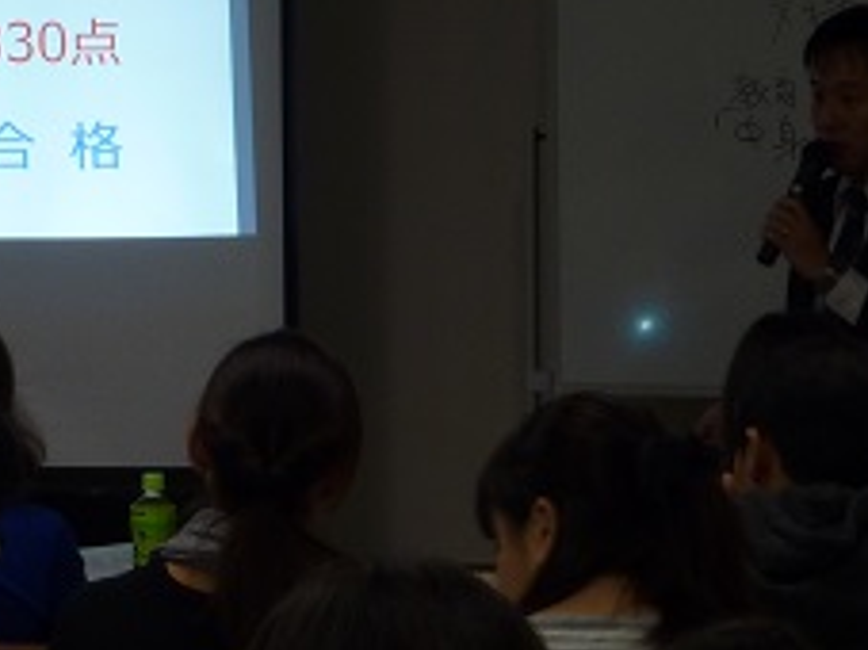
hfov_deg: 8.0
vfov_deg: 6.0
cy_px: 94
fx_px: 6215
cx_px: 161
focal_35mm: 248
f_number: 4.3
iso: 100
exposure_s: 1/40
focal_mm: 14.7
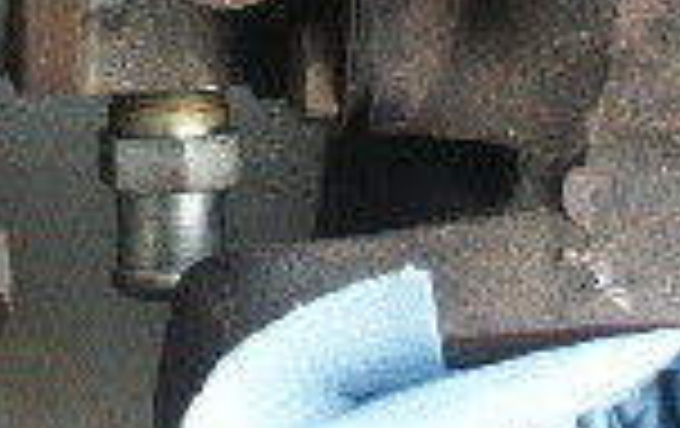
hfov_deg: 13.2
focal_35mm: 157
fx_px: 2915
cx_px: 140
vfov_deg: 8.3
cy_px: -50
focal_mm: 9.16
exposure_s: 1/45
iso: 100
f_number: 4.5
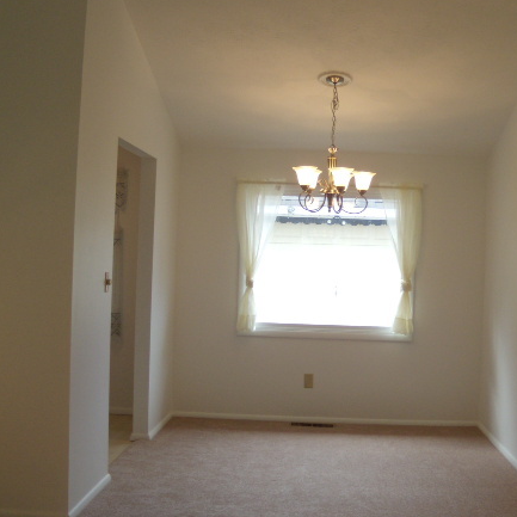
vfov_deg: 36.1
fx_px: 794
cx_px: 303
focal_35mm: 47
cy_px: 250
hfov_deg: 36.0
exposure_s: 1/60
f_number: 3.6
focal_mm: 6.4
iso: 125
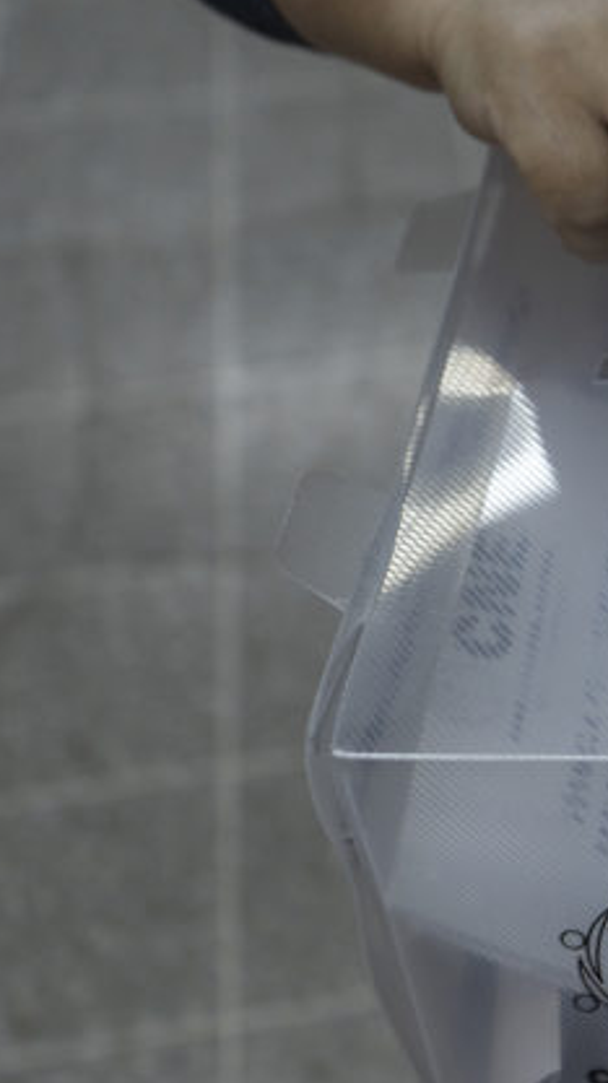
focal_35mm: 83
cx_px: 915
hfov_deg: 13.7
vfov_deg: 25.6
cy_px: 530
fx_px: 2383
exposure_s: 1/100
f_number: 4.5
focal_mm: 43
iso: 500
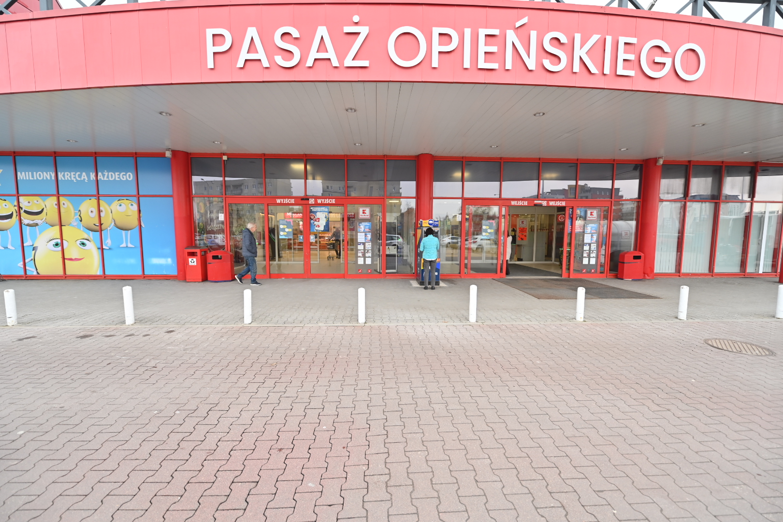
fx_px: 304
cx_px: 392
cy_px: 261
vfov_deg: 81.2
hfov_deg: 104.3
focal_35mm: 14
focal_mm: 14
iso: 220
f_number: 2.8
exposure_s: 1/200
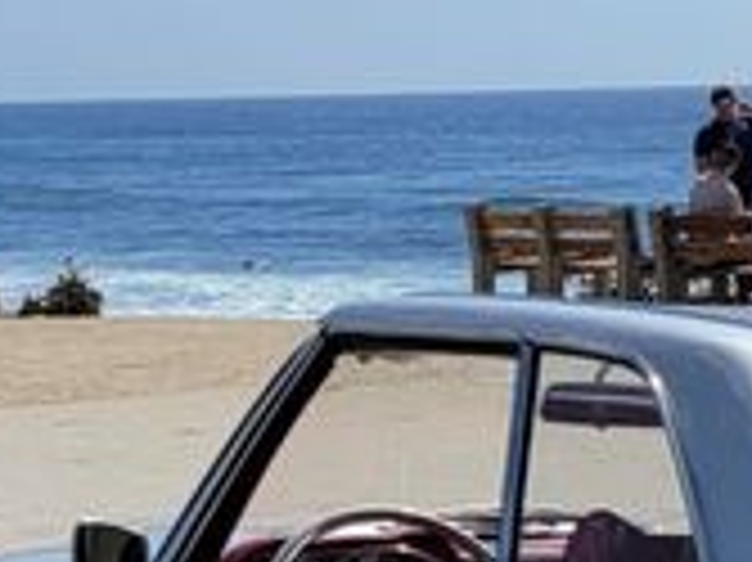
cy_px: 679
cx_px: 1013
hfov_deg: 19.4
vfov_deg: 15.4
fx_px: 1997
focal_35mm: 92
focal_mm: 6.7
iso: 16
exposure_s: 1/2500
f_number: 1.8
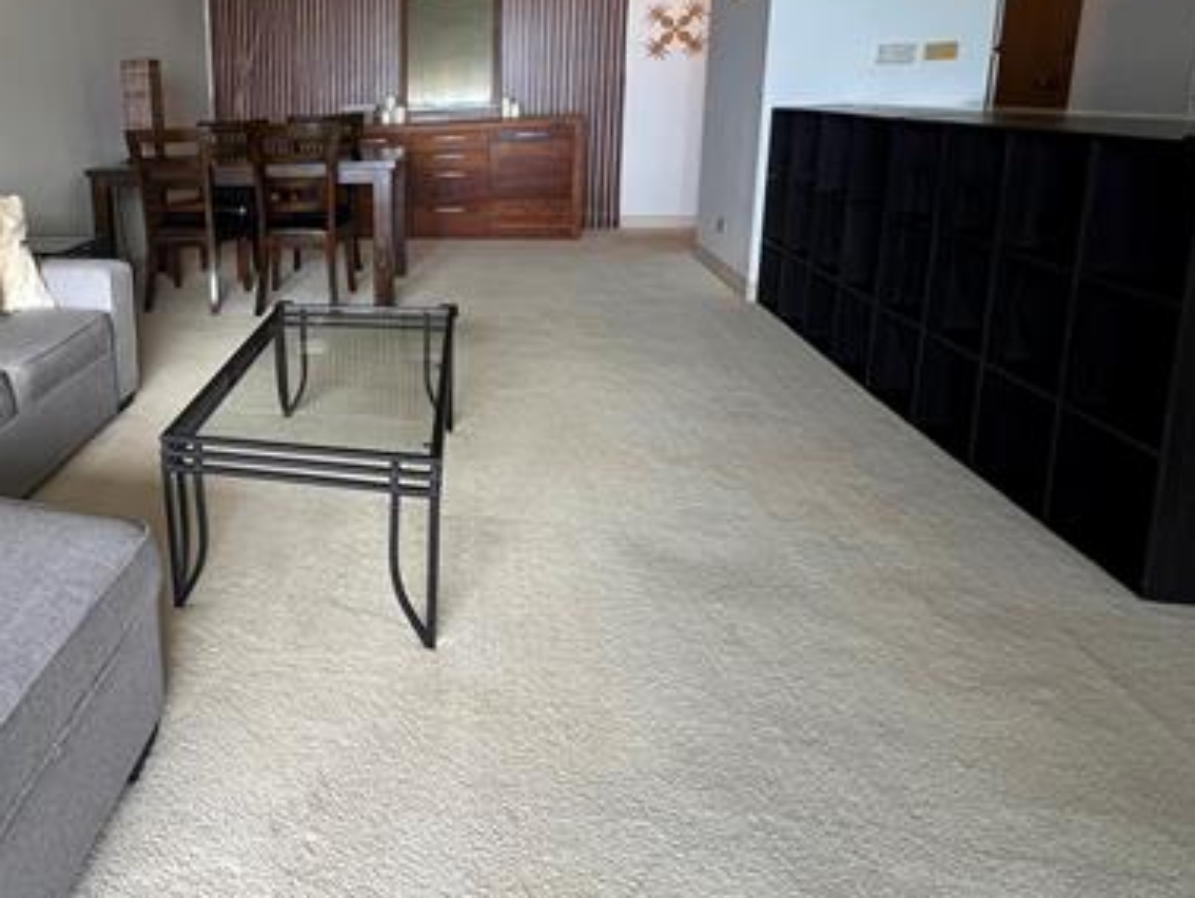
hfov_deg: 67.2
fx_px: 760
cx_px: 196
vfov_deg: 58.9
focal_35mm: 22
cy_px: 262
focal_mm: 1.57
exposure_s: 1/60
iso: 125
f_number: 1.8
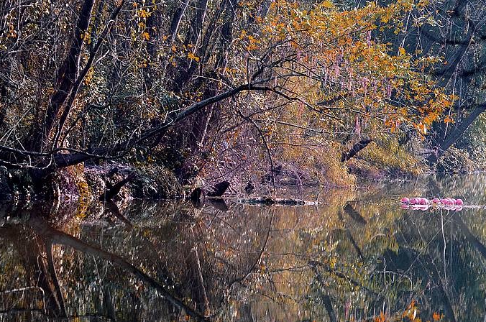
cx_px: 272
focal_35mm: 206
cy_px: 178
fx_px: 2776
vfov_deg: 6.6
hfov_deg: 10.0
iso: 400
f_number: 8
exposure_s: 1/320
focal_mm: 116
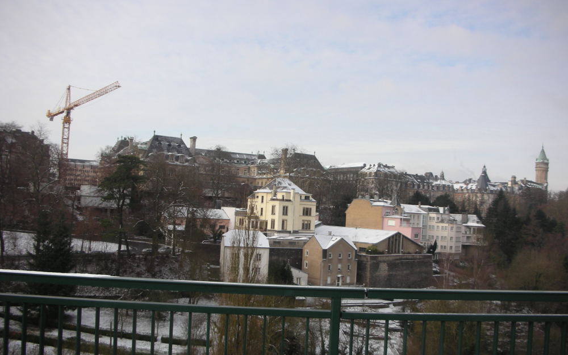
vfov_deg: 33.6
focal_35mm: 38
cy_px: 190
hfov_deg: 51.5
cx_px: 286
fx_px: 588
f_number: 3
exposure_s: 1/360
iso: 50
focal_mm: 5.8
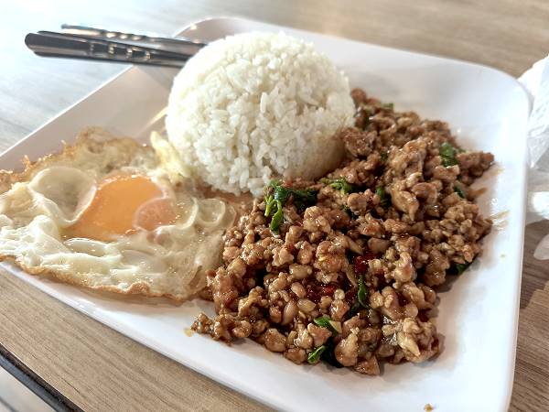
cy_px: 206
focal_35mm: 23
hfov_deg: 73.9
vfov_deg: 58.9
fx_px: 365
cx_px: 274
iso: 250
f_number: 1.7
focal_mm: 5.35
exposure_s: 1/50
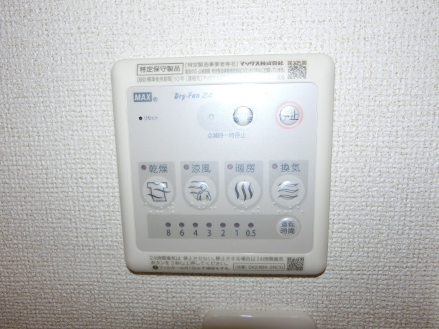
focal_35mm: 25
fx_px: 317
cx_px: 220
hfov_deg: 69.4
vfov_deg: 54.9
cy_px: 164
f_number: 3.5
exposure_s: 1/125
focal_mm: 4.5
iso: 80
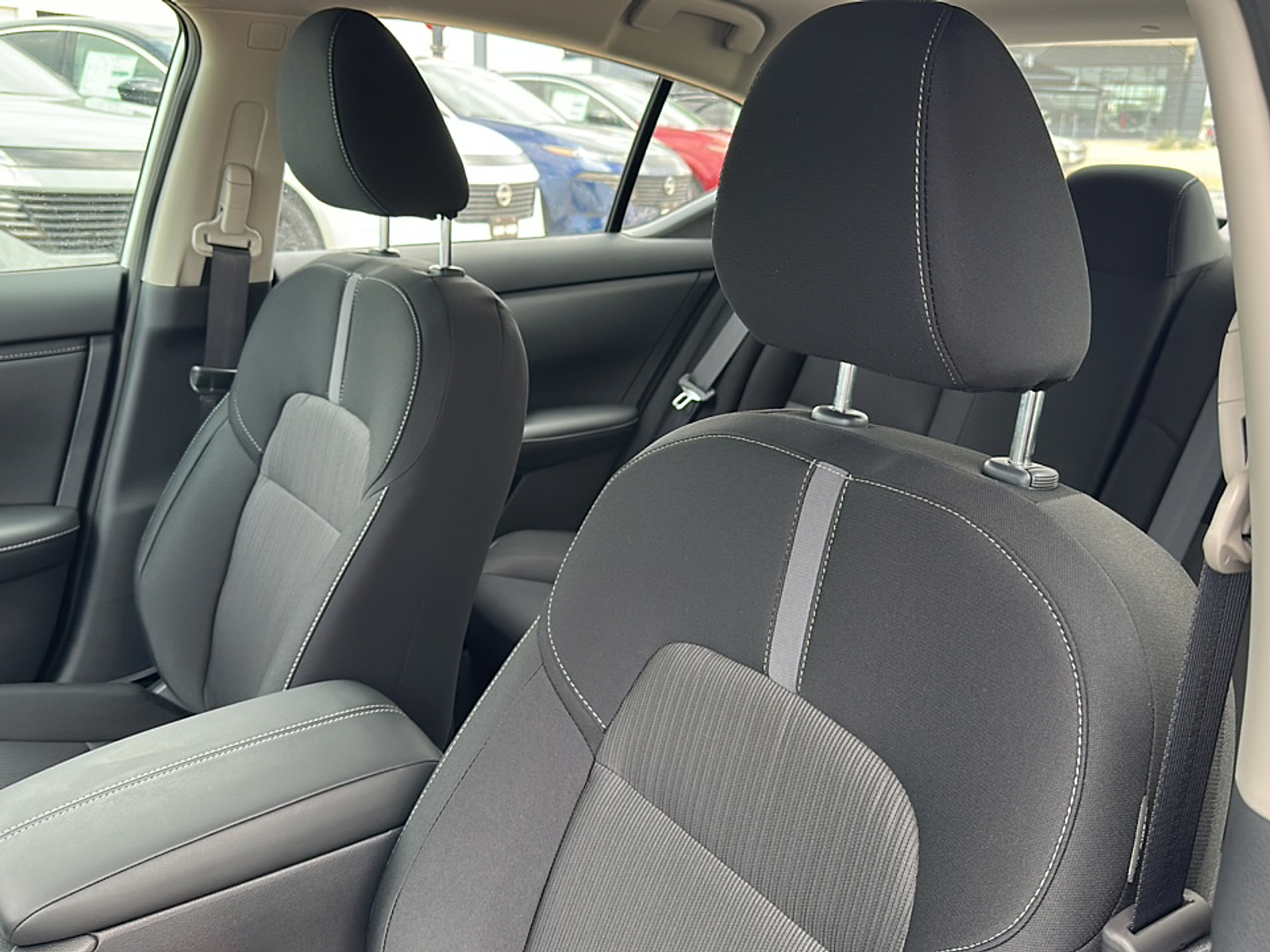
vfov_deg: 54.9
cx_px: 635
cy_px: 476
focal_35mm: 25
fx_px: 917
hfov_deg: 69.4
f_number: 1.78
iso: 100
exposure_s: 1/326
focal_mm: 6.86
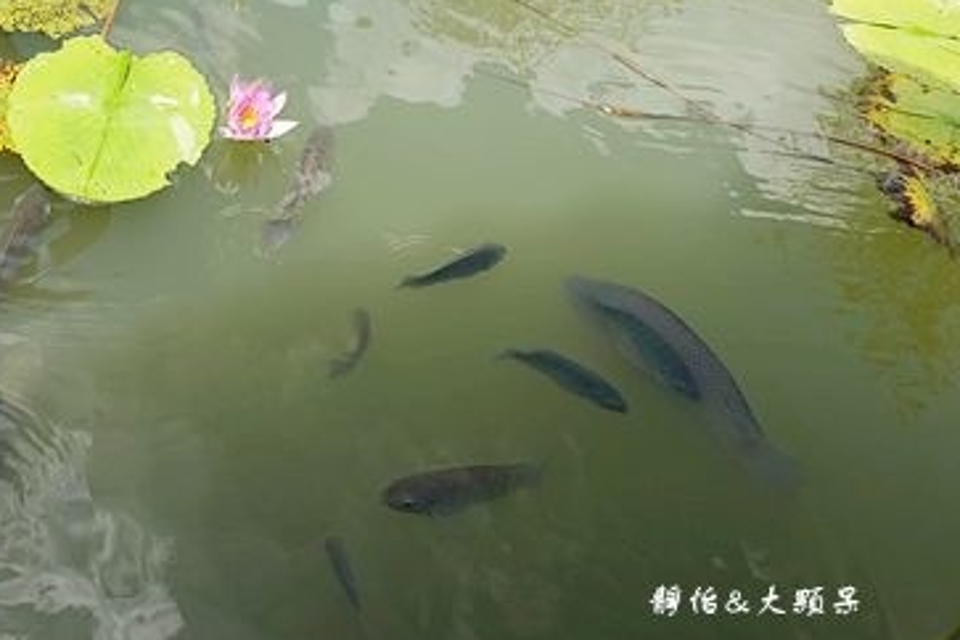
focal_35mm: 43
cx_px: 190
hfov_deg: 43.3
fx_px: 1147
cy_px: 97
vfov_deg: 30.2
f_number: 4
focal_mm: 9
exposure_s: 1/400
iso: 125
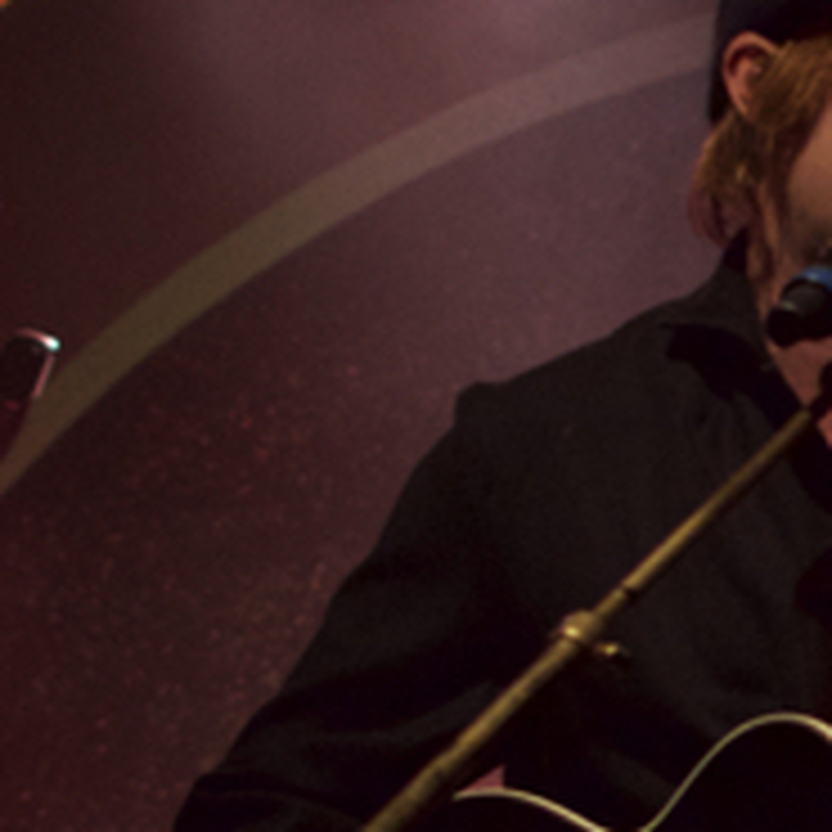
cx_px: 1183
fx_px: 6562
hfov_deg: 7.2
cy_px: 722
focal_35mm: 241
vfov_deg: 7.2
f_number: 2.8
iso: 1600
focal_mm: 35
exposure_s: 1/160
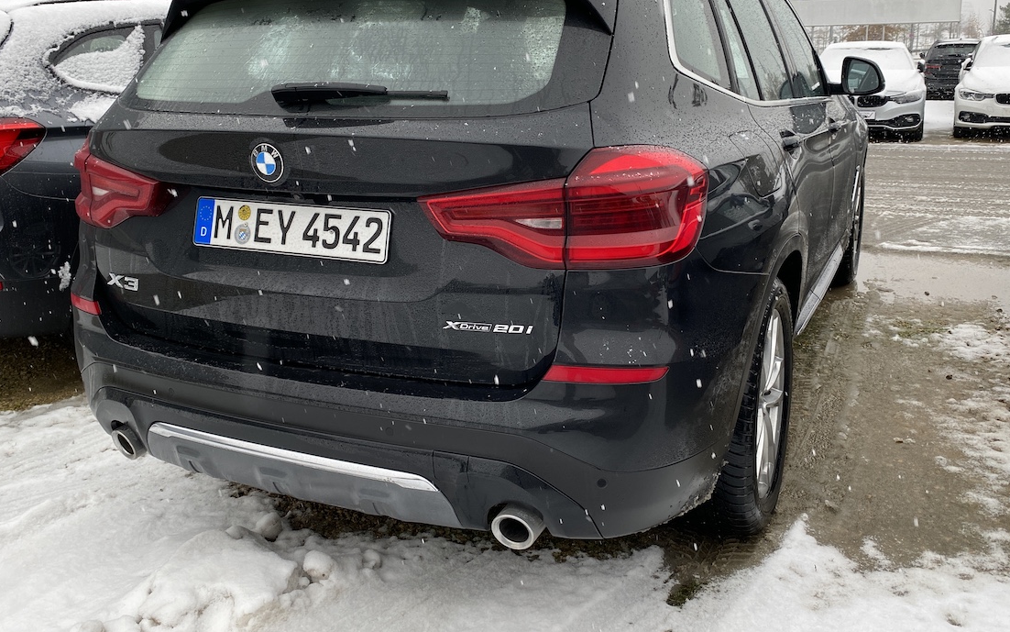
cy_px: 246
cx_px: 521
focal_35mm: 32
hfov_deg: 59.6
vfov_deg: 39.2
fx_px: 881
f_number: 1.8
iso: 32
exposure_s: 1/216
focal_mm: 4.25
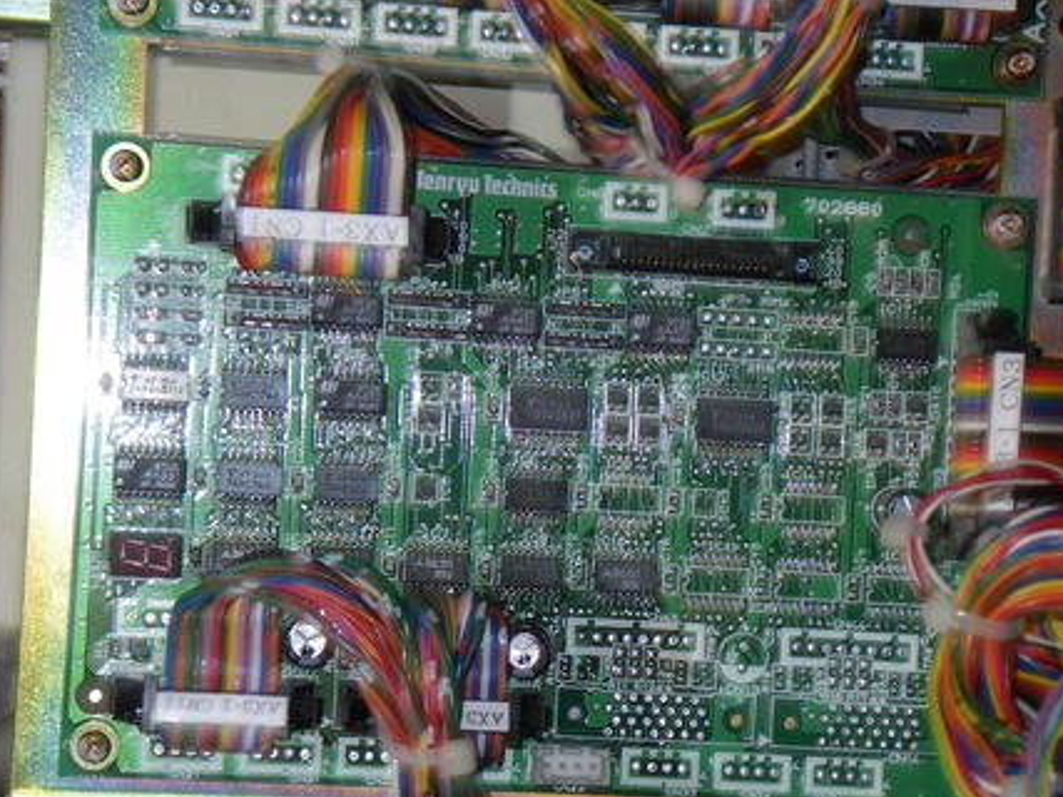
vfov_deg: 10.5
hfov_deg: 14.0
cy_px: 496
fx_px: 4329
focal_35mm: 141
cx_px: 700
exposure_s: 1/4
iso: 100
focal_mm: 16.7
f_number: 5
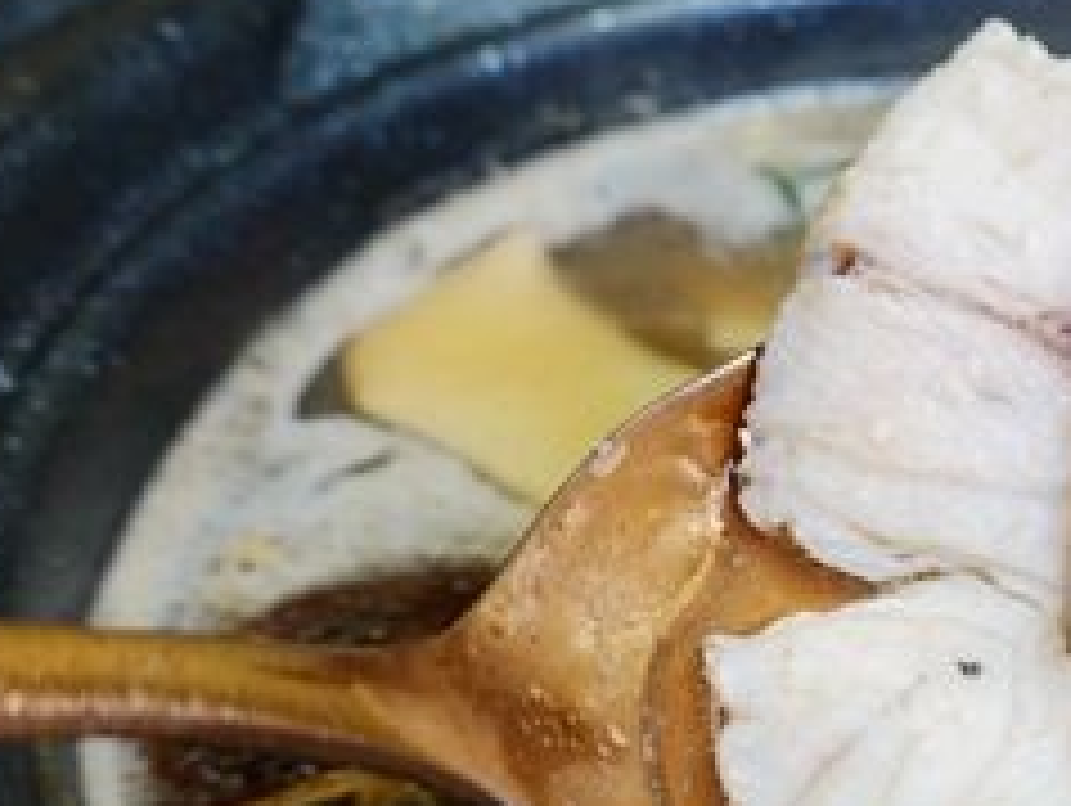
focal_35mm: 63
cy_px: 547
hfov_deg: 29.0
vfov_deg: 23.2
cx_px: 1035
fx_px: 1951
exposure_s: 1/40
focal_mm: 9
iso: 125
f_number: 2.8
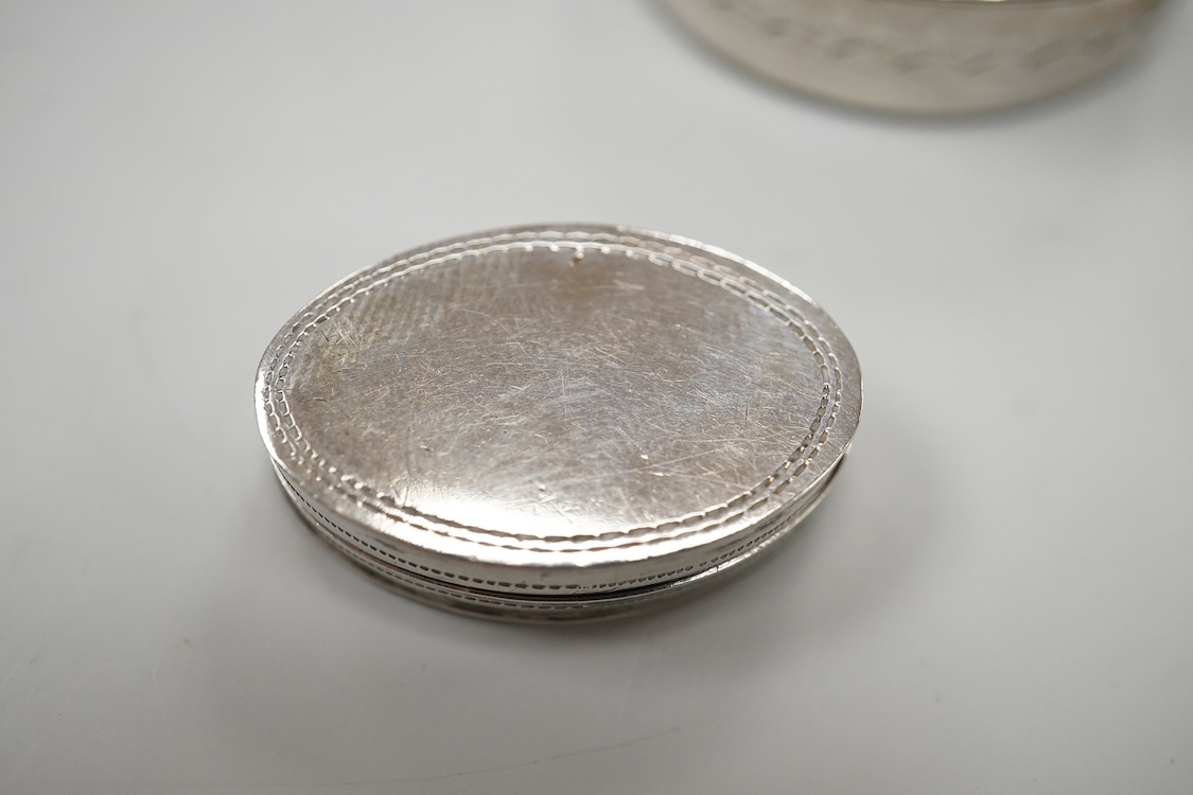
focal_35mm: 45
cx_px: 596
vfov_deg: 29.9
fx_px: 1491
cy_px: 398
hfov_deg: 43.6
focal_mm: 30
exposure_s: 1/400
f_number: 8
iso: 2500
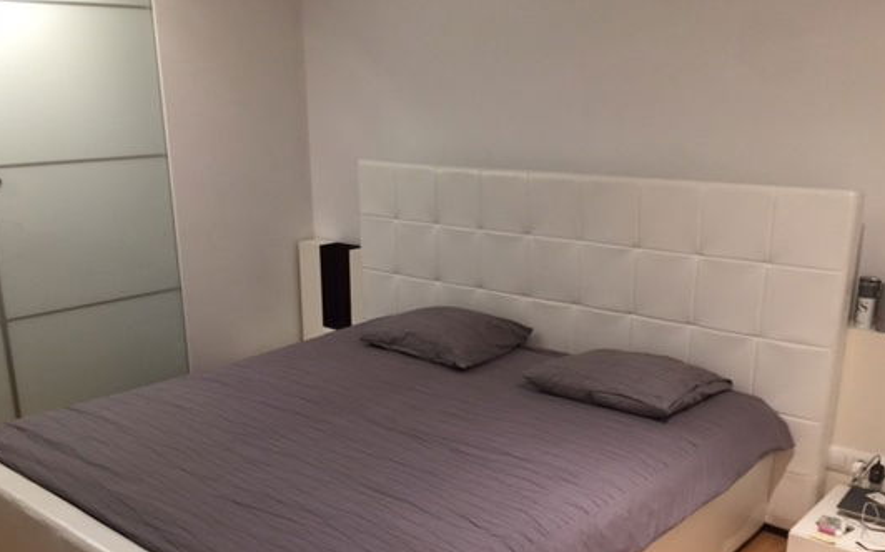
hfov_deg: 52.7
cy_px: 382
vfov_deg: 34.0
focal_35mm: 37
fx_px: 892
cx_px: 416
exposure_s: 1/33
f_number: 2.2
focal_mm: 4.15
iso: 200
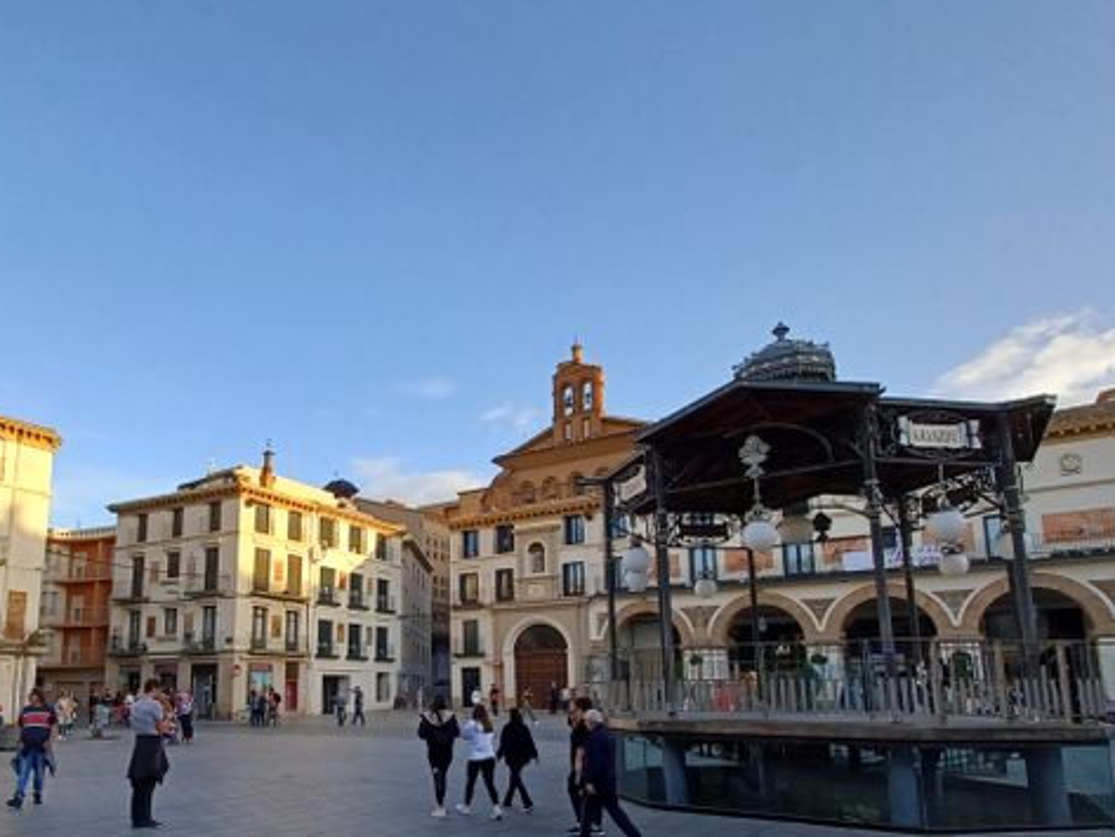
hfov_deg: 75.1
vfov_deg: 59.2
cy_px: 580
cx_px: 420
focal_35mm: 22
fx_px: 709
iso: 40
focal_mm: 1.42
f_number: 2.2
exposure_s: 1/390
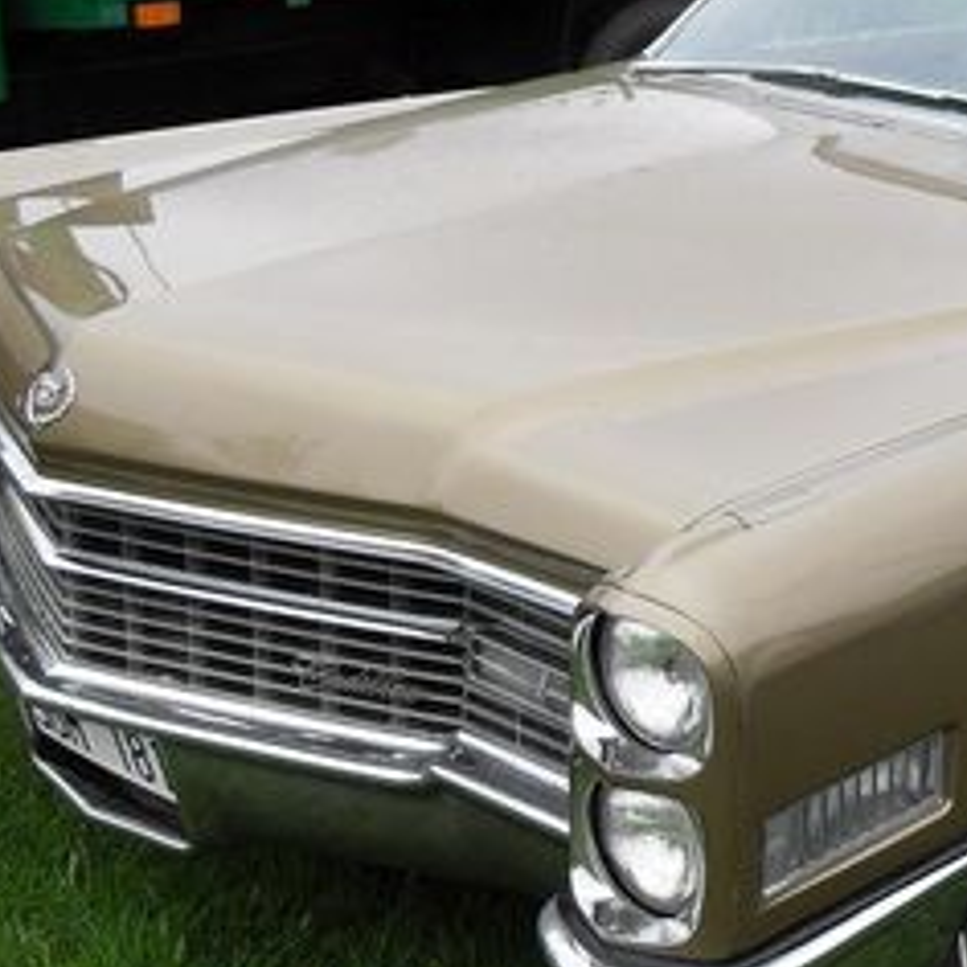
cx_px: 836
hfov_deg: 25.1
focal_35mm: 67
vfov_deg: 25.7
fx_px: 2118
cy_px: 434
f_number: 2.8
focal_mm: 6
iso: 80
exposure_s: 1/125
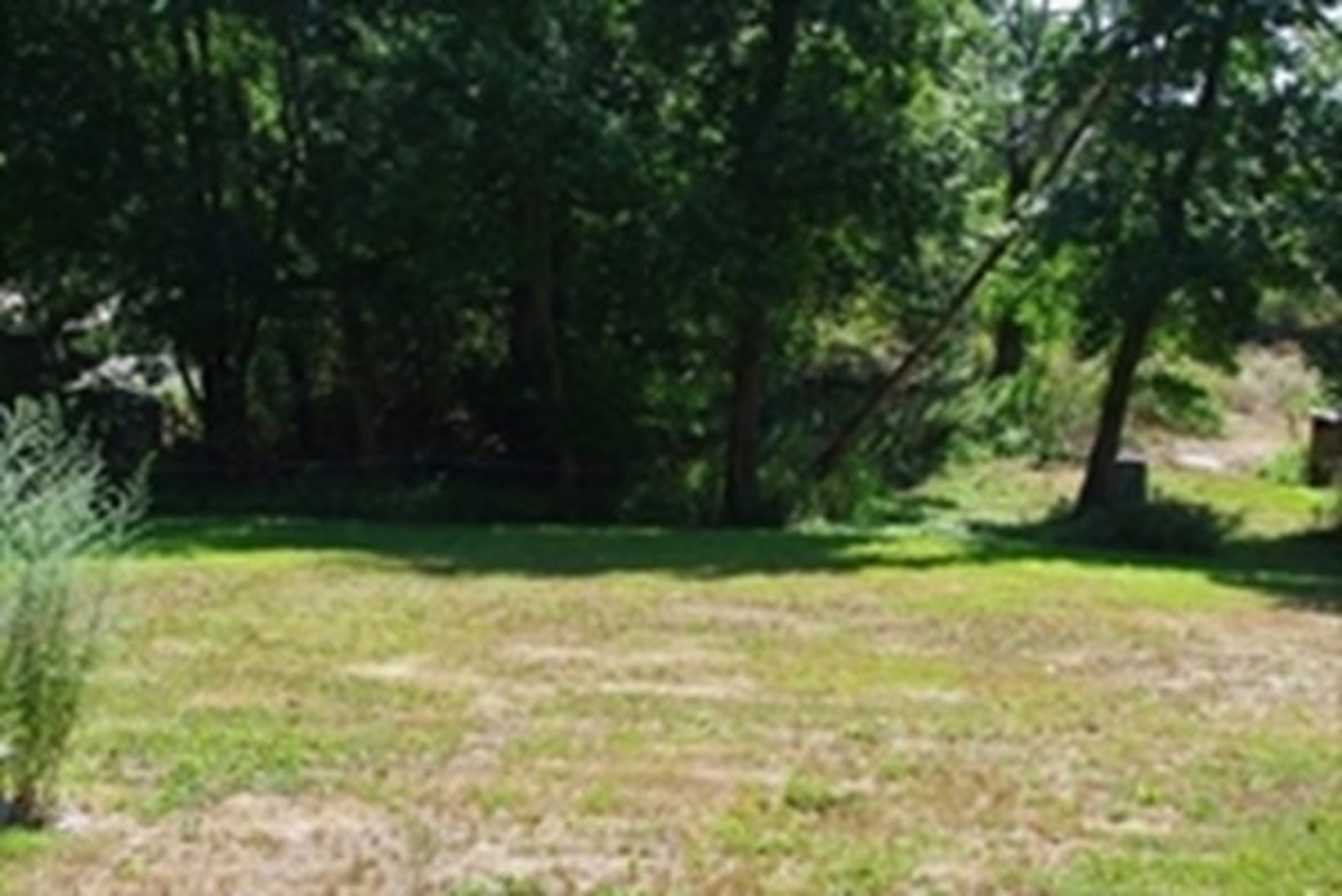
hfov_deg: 33.4
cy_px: 448
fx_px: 2238
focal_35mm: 60
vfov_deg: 22.7
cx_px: 671
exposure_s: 1/100
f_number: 11
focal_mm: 40
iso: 200
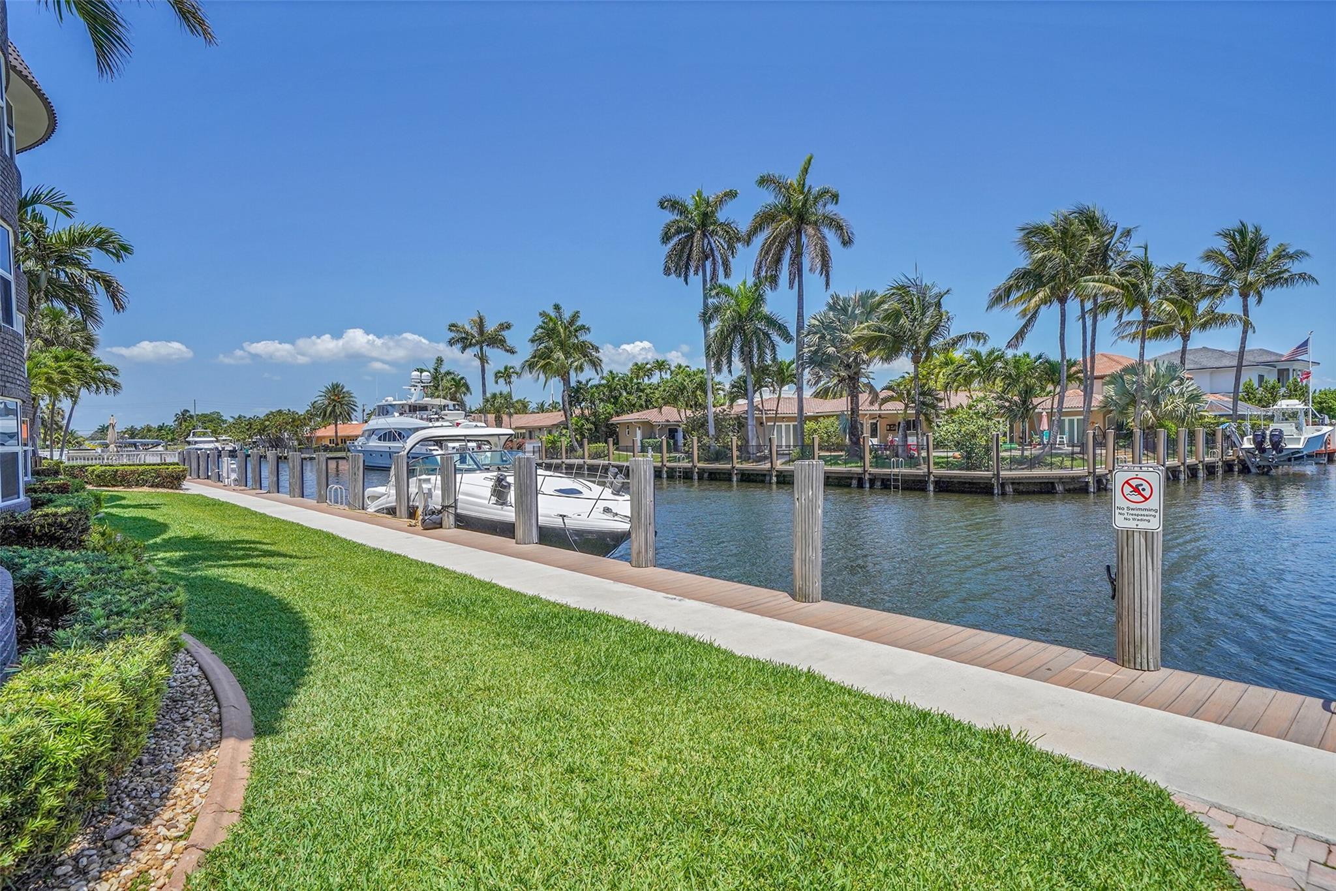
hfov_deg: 90.0
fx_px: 668
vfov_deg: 67.4
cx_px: 668
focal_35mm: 18
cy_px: 446
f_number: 8
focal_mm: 18
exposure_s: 1/800
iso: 400
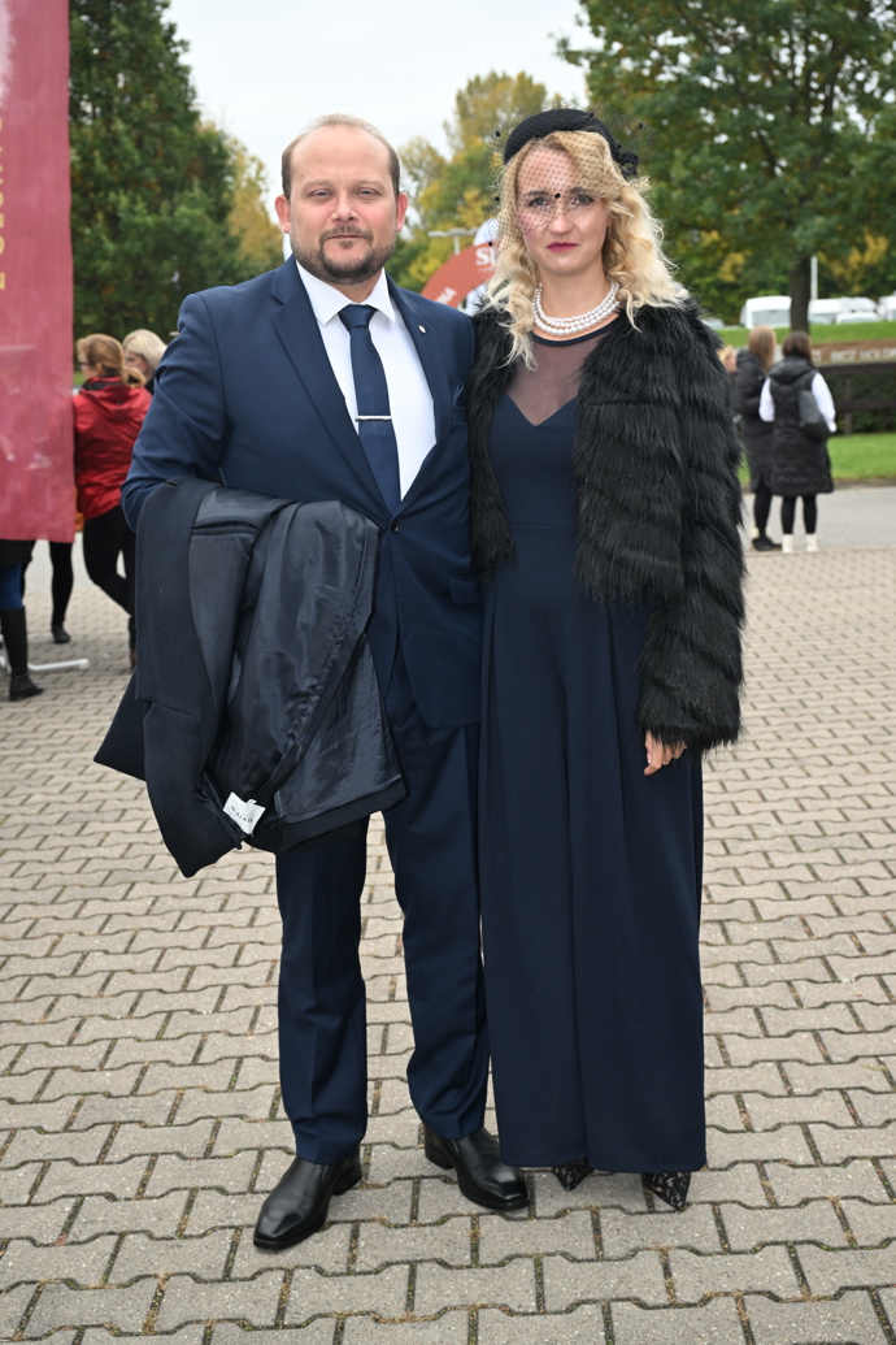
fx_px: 1605
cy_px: 672
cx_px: 448
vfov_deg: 45.4
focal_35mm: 43
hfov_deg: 31.2
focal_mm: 43
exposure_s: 1/250
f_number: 5
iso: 400
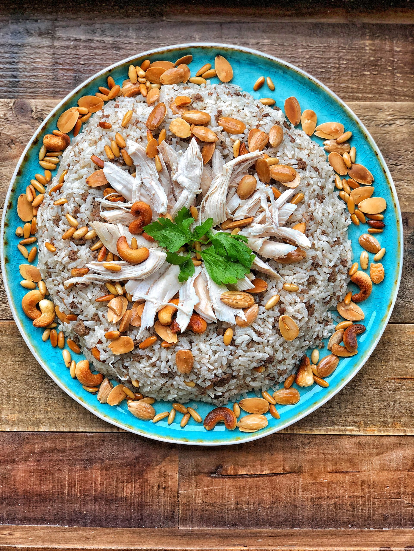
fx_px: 829
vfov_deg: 36.8
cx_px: 207
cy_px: 276
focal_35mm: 52
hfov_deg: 28.0
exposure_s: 1/60
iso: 32
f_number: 2.4
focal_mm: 6
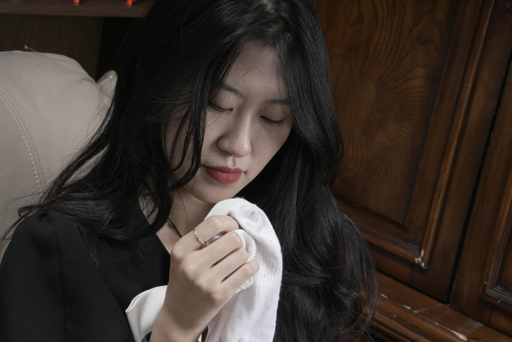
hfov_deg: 28.8
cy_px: 171
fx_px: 995
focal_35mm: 70
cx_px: 256
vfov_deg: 19.5
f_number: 13
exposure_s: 1/125
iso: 125
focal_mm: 70
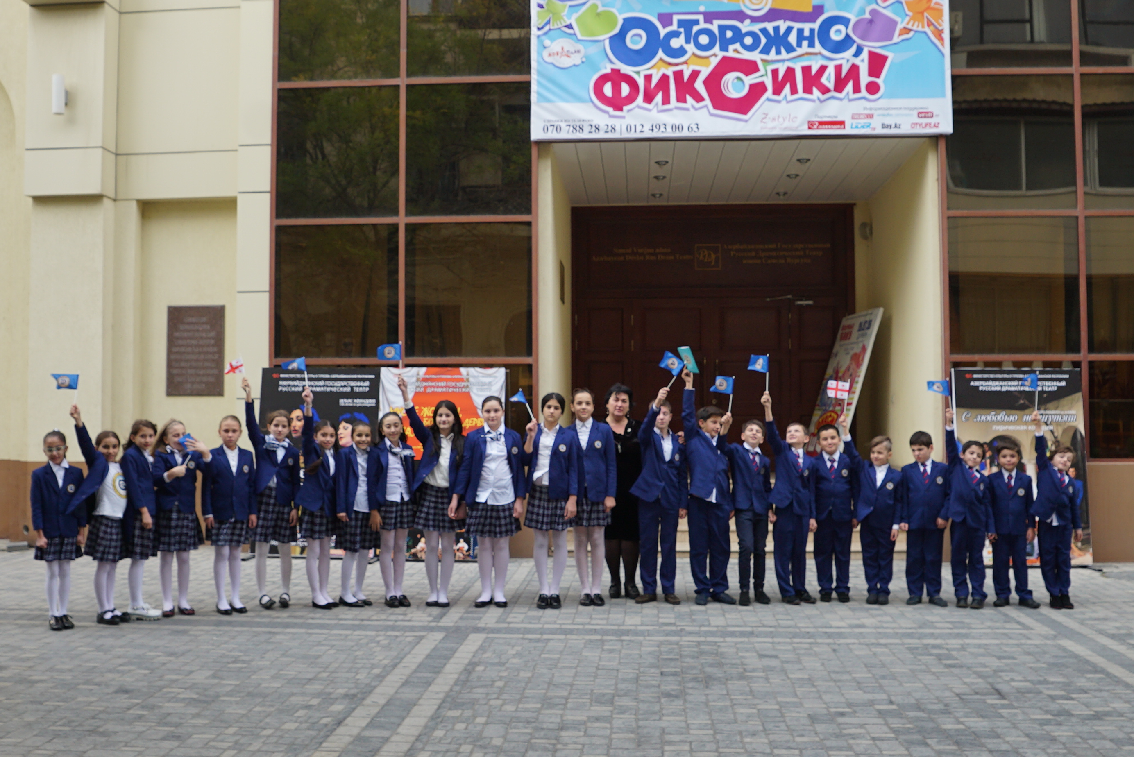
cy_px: 378
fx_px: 1134
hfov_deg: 53.1
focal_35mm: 36
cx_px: 567
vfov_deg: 36.9
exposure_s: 1/160
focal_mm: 24
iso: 320
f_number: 4
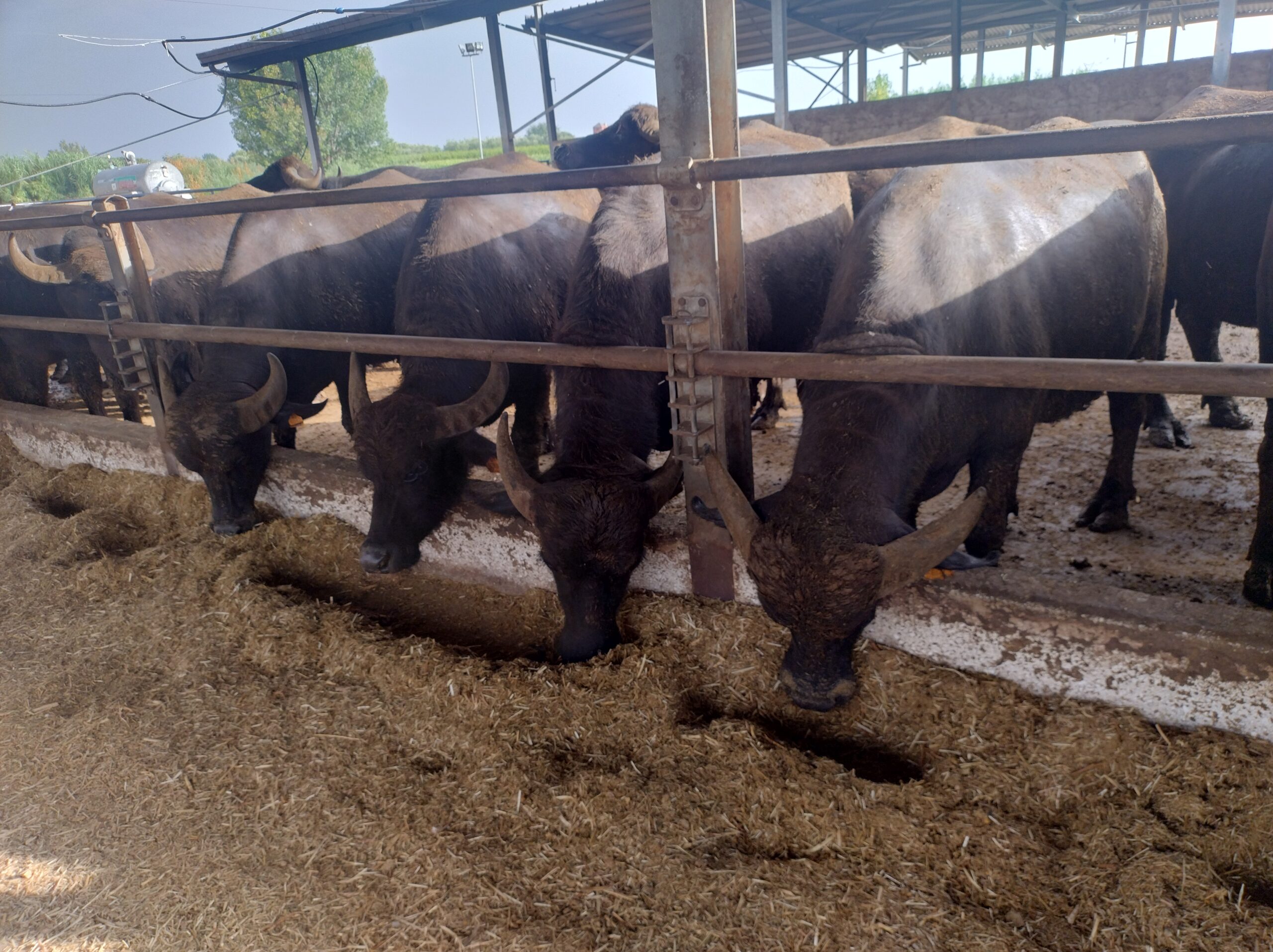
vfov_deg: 54.8
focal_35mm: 25
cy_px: 476
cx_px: 636
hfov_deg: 69.4
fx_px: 919
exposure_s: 1/120
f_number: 1.7
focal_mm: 4.71
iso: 122
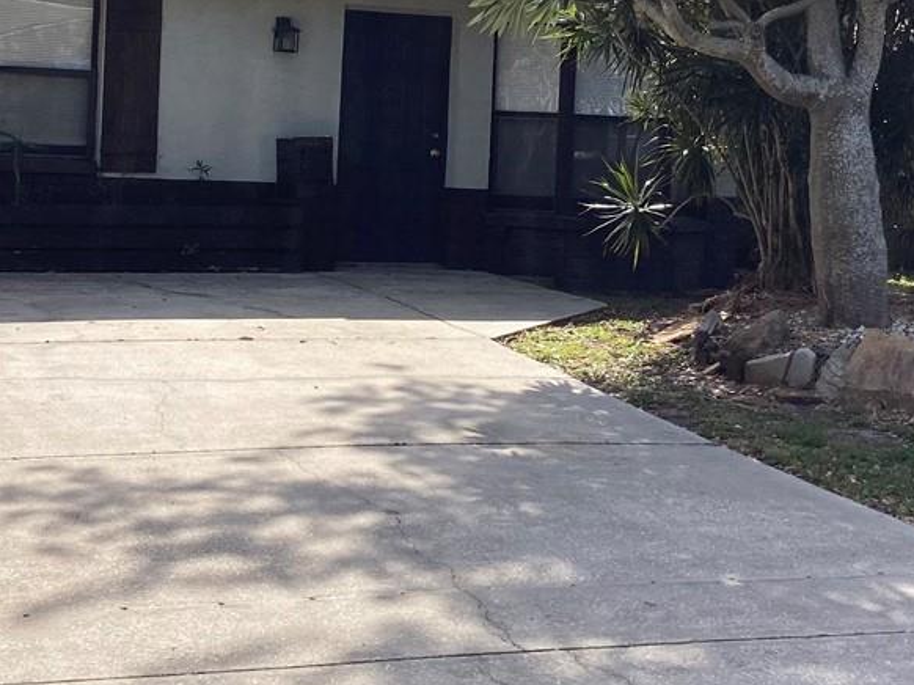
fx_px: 2032
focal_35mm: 77
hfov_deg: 25.3
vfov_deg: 19.0
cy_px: 160
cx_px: 476
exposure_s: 1/1333
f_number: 1.8
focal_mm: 3.99
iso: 20
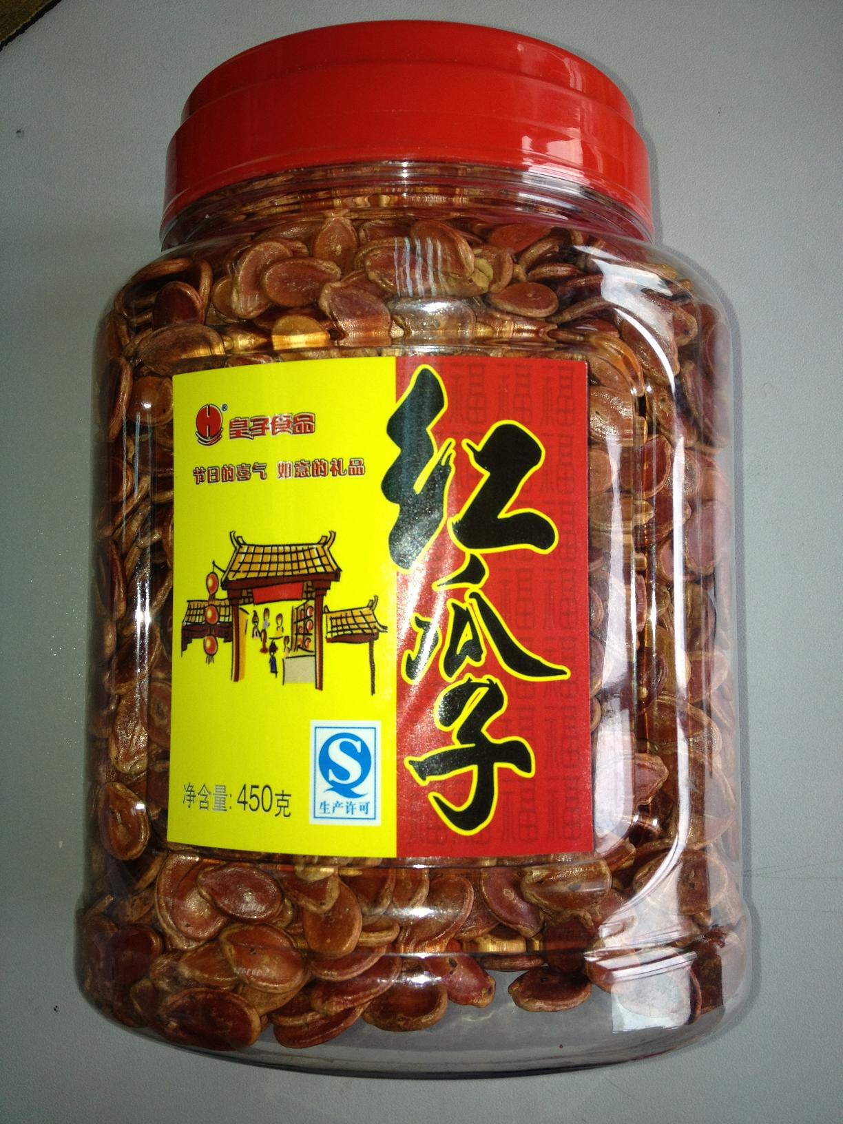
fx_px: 1136
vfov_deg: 52.6
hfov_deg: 40.7
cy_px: 562
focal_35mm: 35
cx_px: 422
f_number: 2.4
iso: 50
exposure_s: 1/161
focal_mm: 4.28
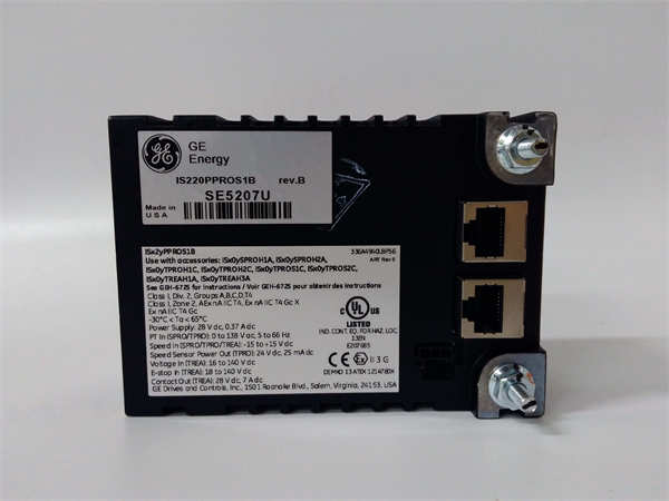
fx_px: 522
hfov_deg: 65.3
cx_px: 334
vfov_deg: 51.4
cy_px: 250
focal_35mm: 27
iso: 331
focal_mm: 3.79
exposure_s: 1/33
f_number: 2
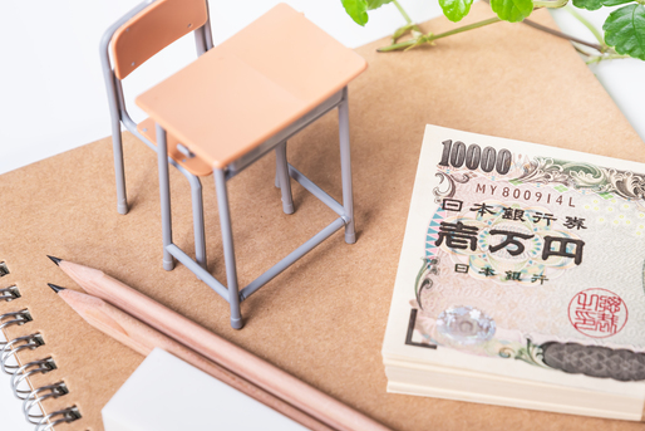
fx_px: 2455
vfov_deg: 10.0
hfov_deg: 15.0
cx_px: 331
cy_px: 197
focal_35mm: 137
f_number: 7.1
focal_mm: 110
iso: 125
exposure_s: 1/160
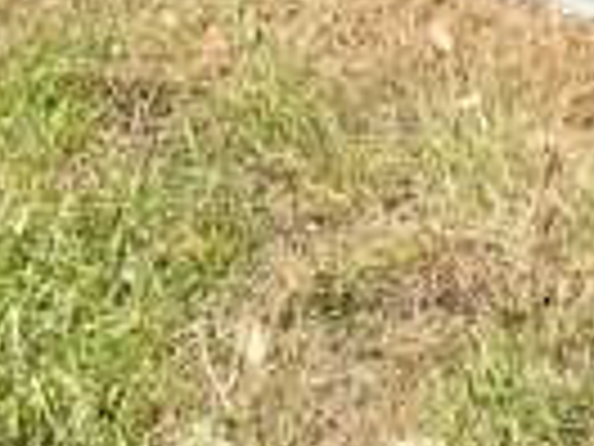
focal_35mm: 109
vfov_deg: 10.1
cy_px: -892
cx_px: 922
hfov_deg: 16.3
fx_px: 1870
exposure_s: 1/166
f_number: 2.2
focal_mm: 2.22
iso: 16
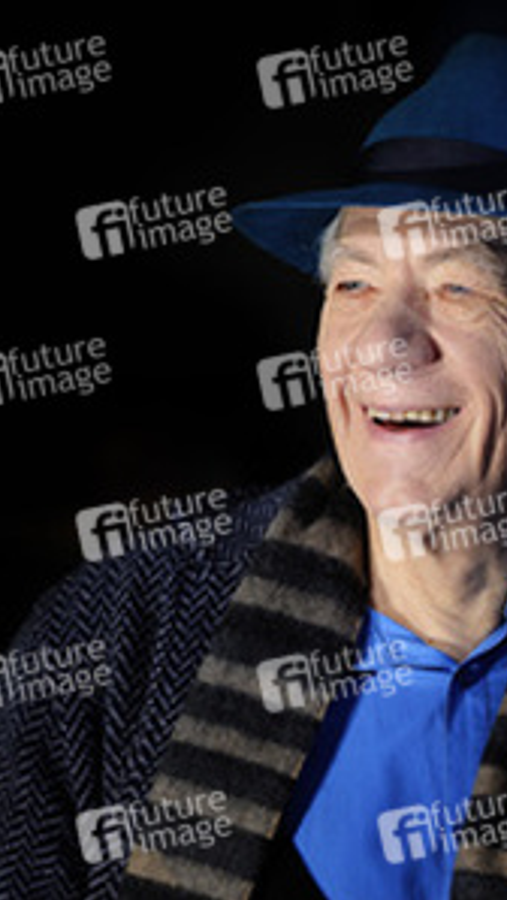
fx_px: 7563
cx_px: 74
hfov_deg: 3.8
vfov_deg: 6.8
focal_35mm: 317
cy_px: 450
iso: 200
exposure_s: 1/200
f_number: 4.5
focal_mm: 200
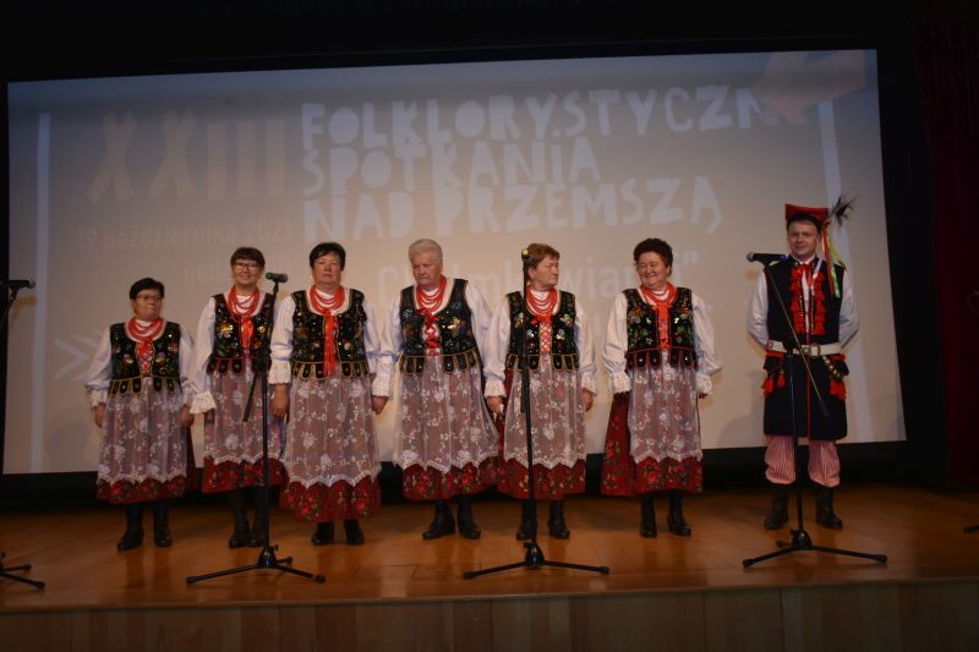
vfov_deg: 38.3
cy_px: 326
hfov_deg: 55.1
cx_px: 490
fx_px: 938
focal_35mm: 34
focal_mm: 23
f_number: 4
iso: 500
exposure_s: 1/60
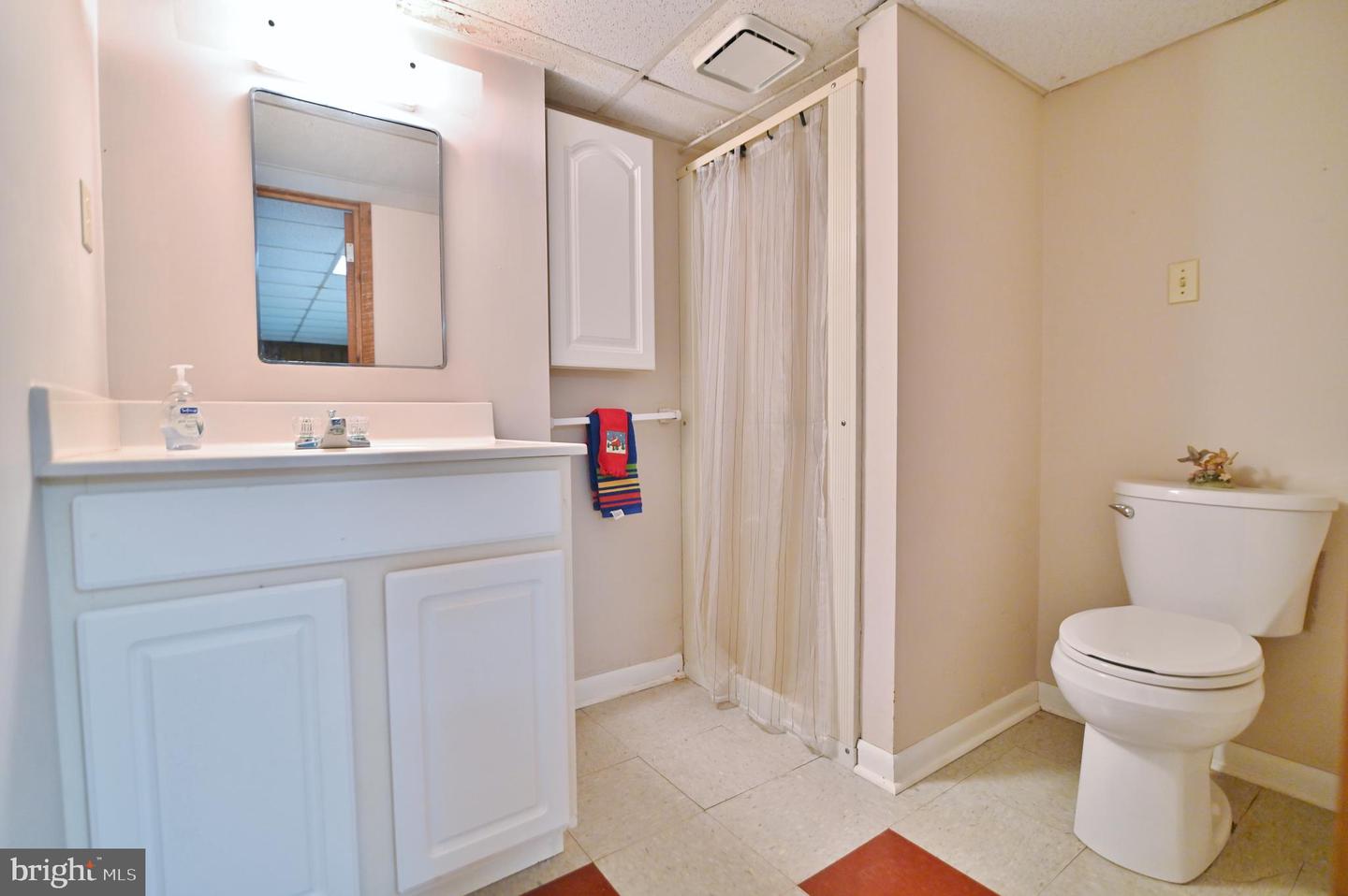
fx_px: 599
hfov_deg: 96.8
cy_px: 448
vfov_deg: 73.7
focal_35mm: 16
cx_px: 674
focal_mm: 16
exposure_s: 1/125
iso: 720
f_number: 2.8
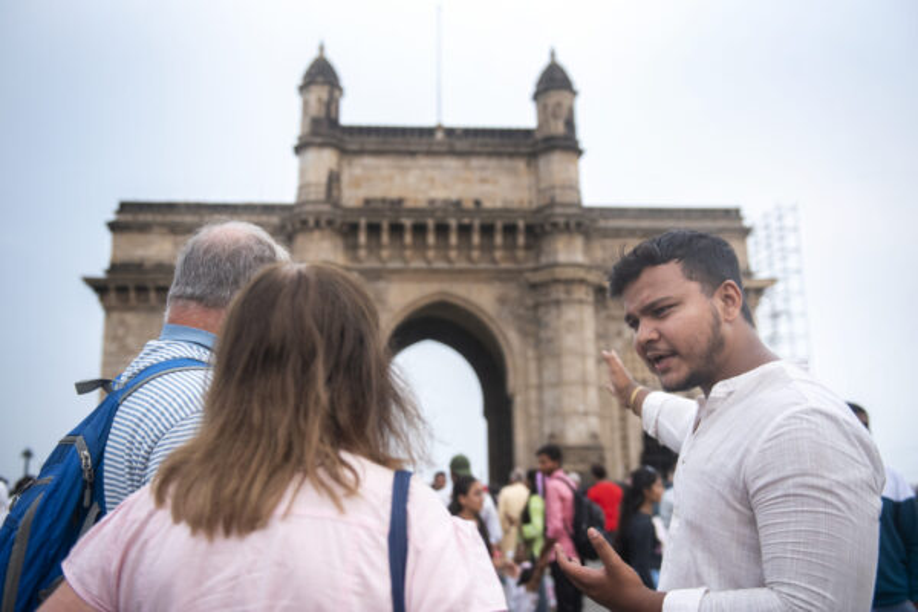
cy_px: 306
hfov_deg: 54.4
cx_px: 459
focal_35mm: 35
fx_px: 892
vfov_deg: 37.9
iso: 1250
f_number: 2.8
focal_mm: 35
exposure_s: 1/2500
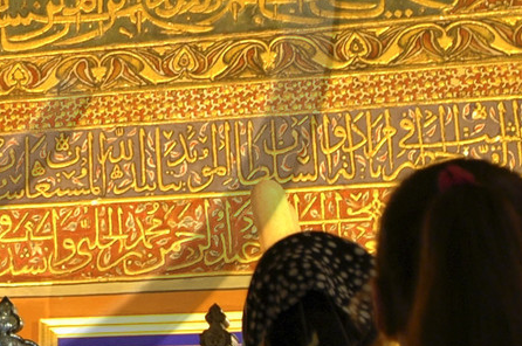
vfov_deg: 9.7
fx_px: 2027
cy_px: -38
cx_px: -145
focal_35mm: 140
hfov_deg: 14.1
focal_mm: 26
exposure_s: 1/20
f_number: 3.2
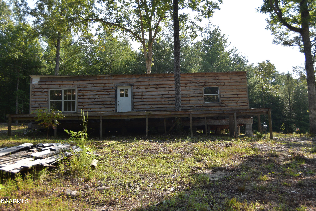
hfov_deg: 57.2
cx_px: 158
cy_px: 106
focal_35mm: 33
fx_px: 290
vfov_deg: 40.0
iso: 200
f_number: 3.8
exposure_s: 1/1000
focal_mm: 22
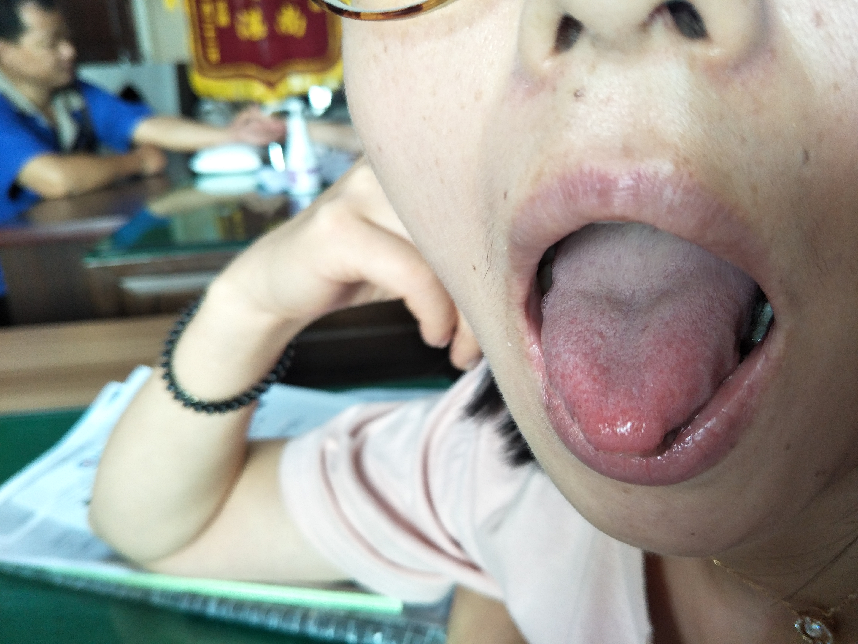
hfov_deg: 71.6
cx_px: 429
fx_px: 595
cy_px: 322
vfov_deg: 56.8
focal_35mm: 24
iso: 128
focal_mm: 4.1
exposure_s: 1/33
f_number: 1.7
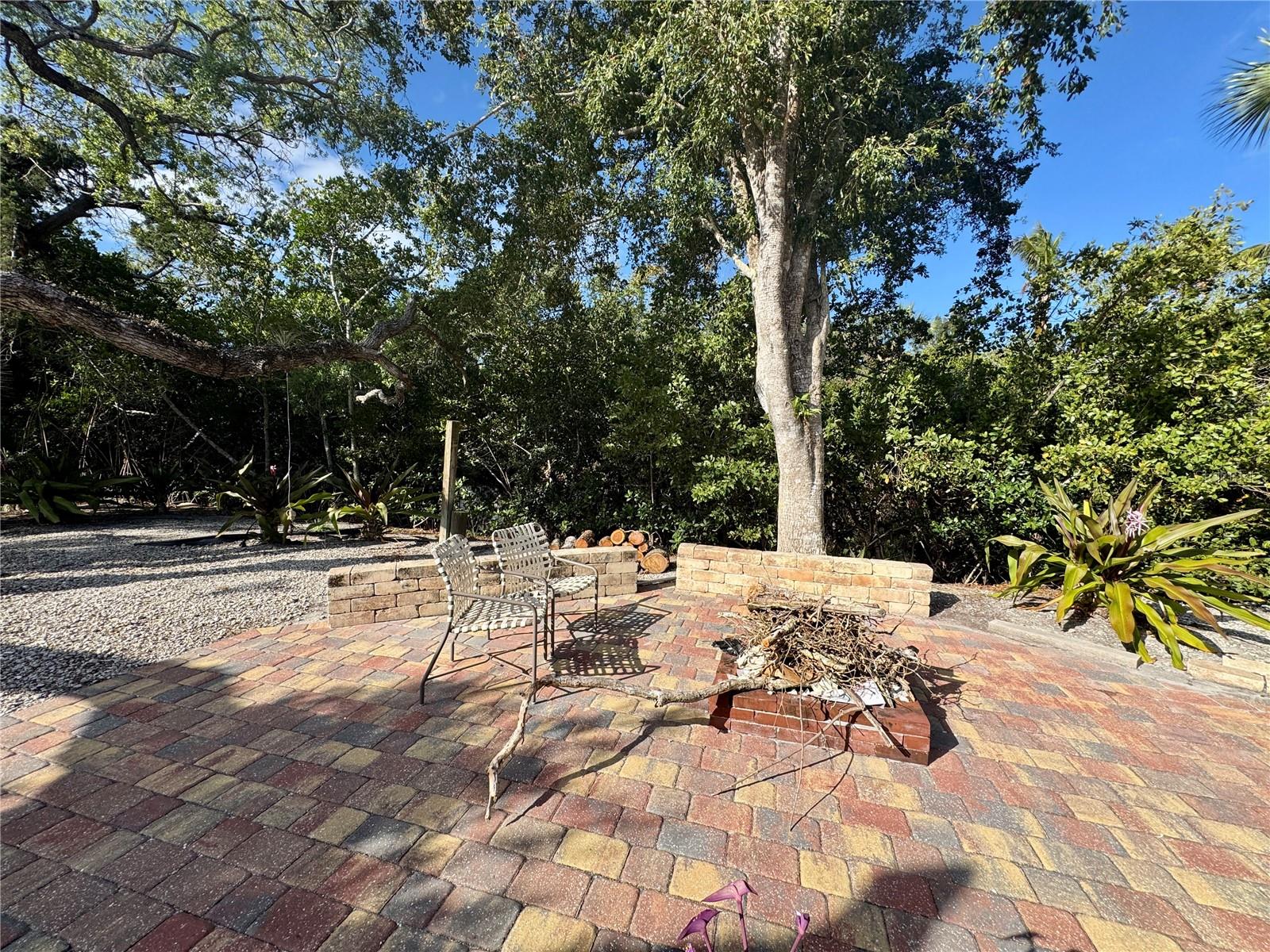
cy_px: 476
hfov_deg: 102.1
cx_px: 635
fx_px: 514
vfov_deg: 85.7
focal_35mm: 14
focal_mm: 2.22
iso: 50
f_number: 2.2
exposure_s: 1/1178
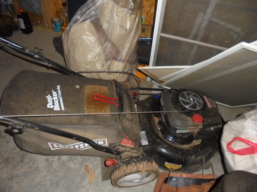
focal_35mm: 26
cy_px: 96
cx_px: 128
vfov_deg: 53.1
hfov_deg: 67.3
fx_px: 193
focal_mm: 4.6
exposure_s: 1/30
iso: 400
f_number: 3.5
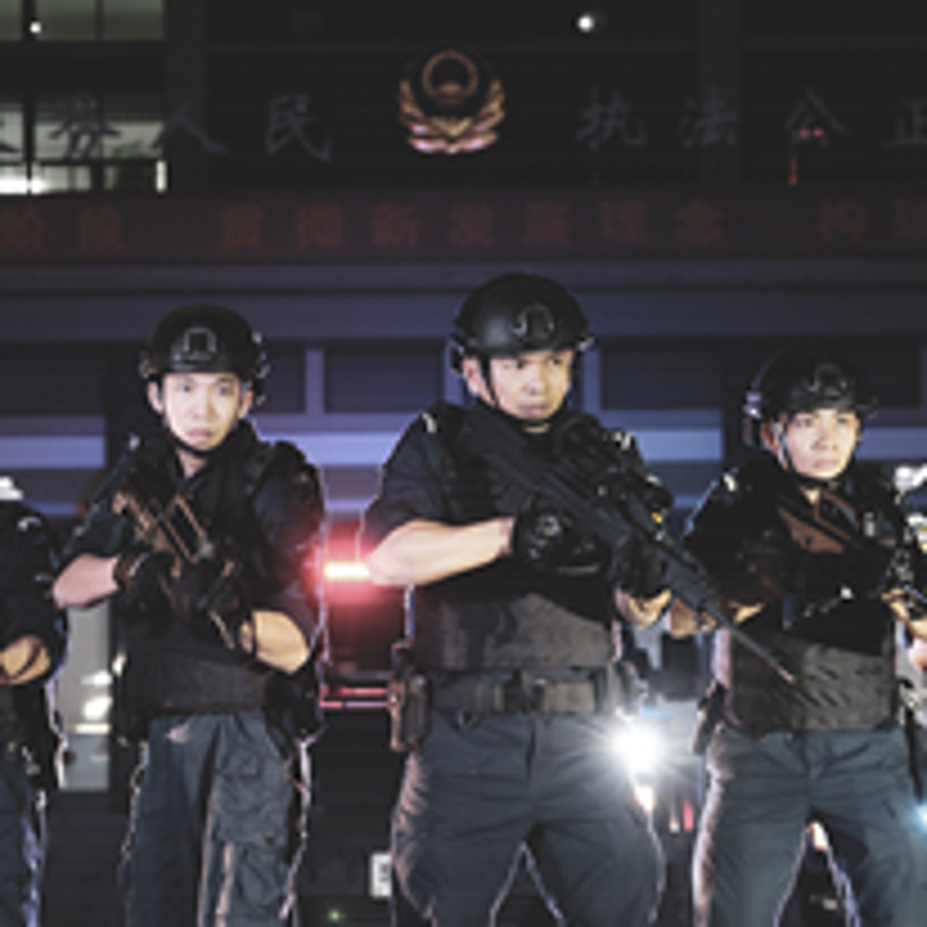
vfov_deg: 17.3
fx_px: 2999
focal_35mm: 99
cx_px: 482
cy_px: 819
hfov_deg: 17.6
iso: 2500
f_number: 4
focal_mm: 52.7
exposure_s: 1/40
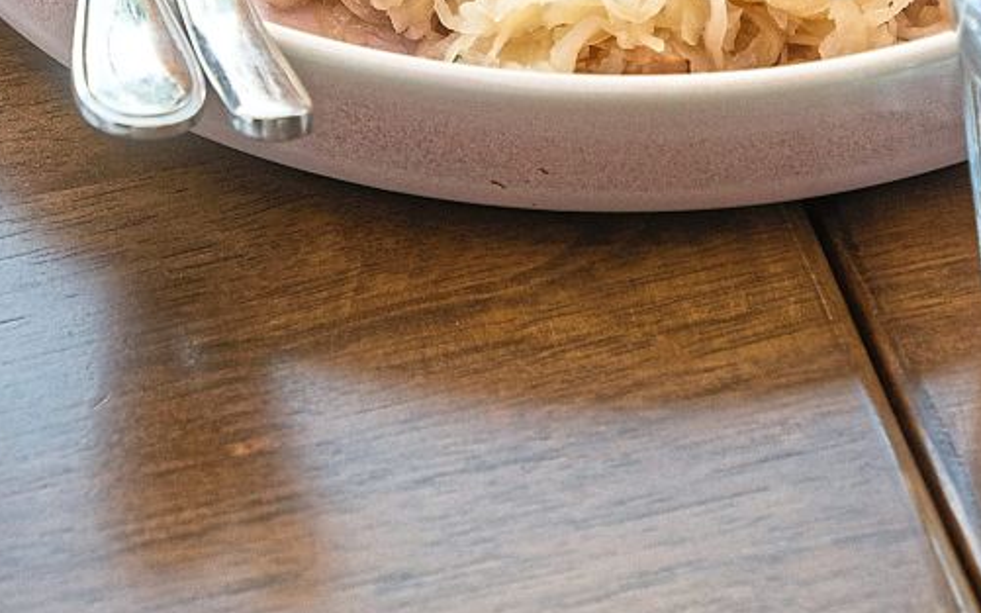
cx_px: 589
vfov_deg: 4.9
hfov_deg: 7.9
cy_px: -300
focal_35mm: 265
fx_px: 7084
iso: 640
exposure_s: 1/320
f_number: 5
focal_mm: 70
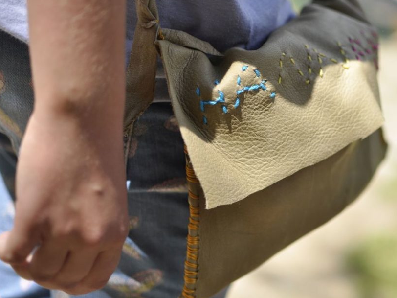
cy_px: 147
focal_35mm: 64
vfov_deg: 23.1
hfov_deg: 30.3
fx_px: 729
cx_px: 248
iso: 200
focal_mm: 35
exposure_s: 1/3200
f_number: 1.8
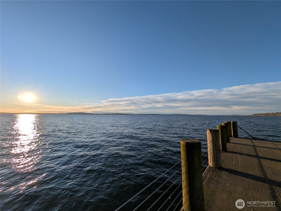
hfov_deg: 110.5
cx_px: 140
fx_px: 98
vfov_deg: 94.6
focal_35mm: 12
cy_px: 106
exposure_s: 1/4237
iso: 34
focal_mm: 2.23
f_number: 1.95
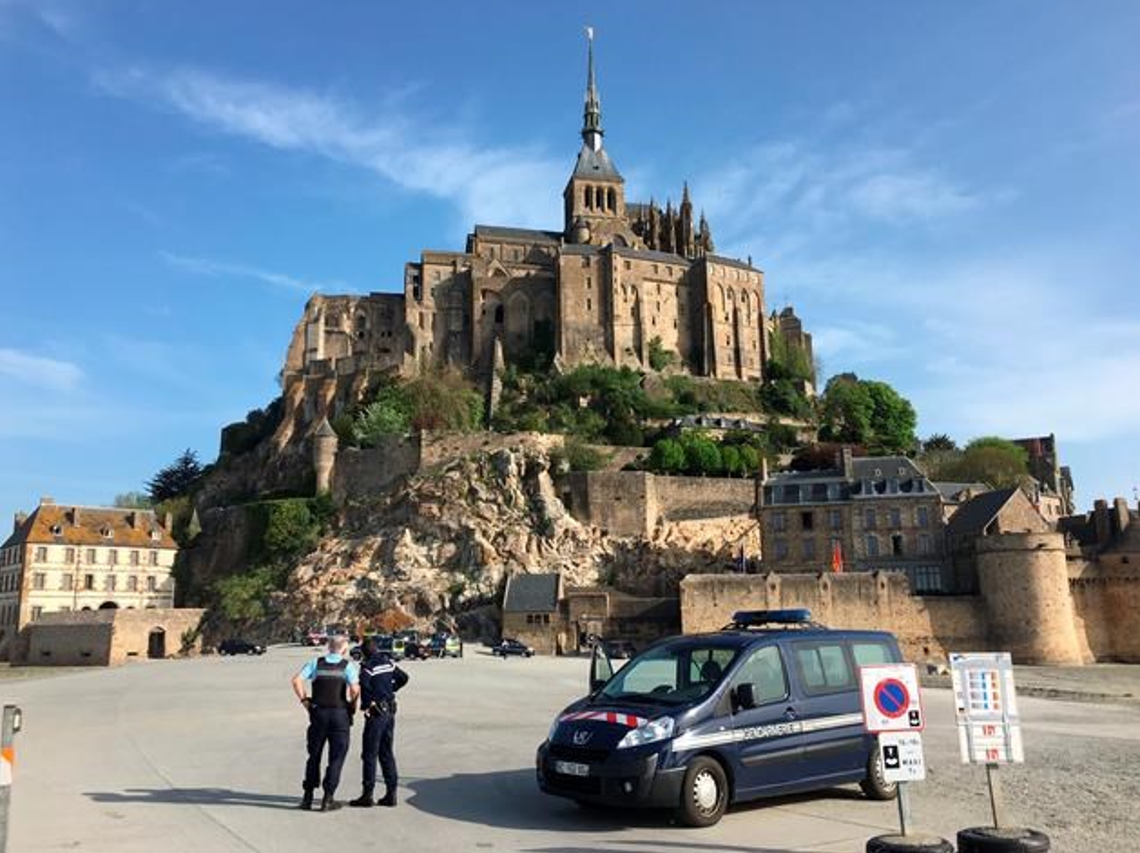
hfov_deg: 60.0
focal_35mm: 30
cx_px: 558
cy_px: 426
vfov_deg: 46.8
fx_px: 987
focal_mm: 4.15
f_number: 2.2
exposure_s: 1/1326
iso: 25
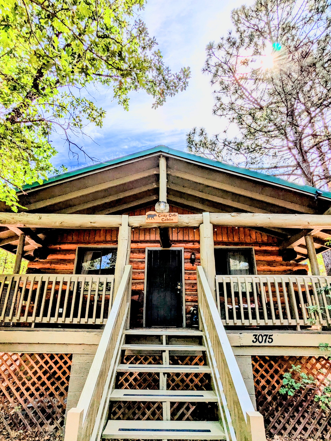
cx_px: 160
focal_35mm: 18
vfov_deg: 87.5
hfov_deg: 71.6
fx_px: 229
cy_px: 243
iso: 35
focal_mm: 2.35
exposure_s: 1/1134
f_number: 2.2
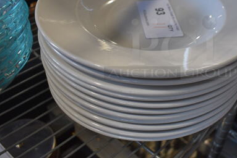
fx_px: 283
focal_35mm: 43
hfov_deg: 44.1
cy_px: 47
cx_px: 173
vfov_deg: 30.9
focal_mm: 18
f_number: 3.5
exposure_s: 1/250
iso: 800
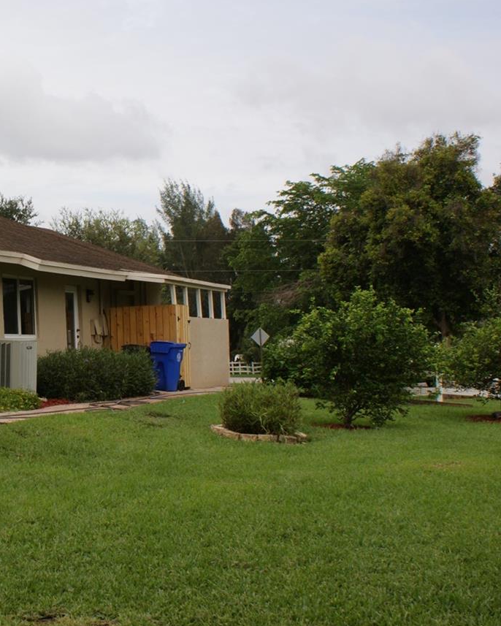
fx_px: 1167
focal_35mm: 63
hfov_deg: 22.9
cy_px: 316
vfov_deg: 30.0
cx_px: -37
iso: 100
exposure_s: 1/100
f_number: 10
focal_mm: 24
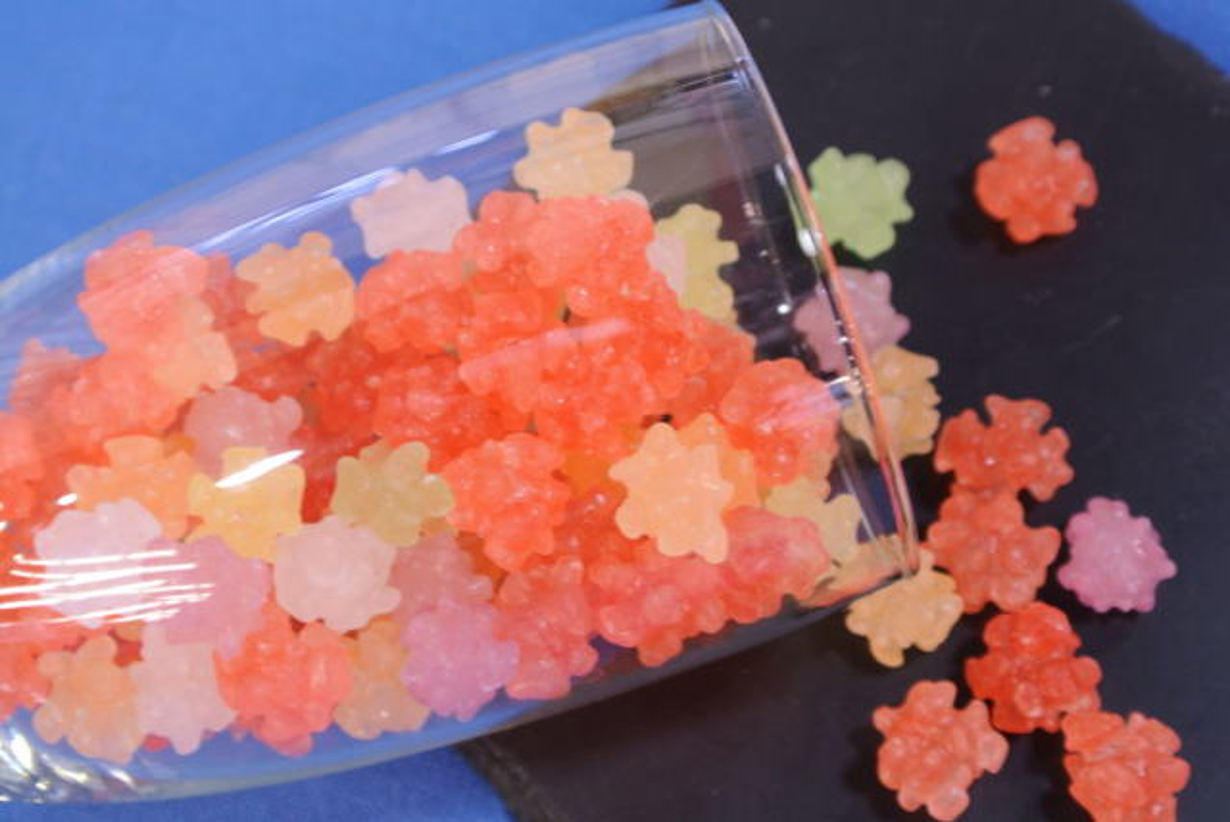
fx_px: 2770
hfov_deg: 25.0
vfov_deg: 16.9
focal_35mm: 81
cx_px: 615
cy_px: 411
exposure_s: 1/10
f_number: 6.3
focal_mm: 30
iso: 280
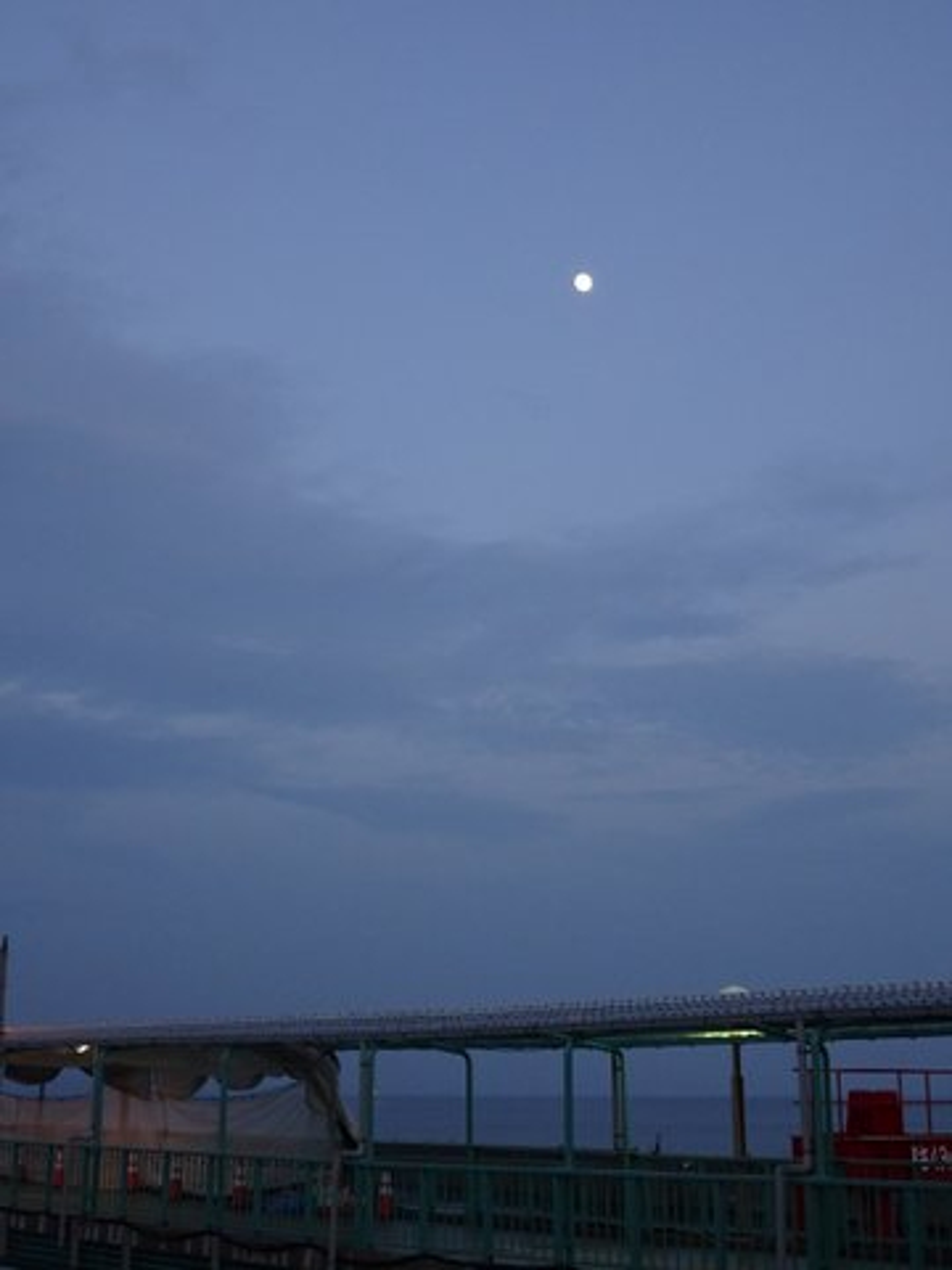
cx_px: 476
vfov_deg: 39.7
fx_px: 1760
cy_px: 635
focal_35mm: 48
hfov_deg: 30.3
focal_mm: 8.18
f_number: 4.5
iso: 320
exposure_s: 1/50
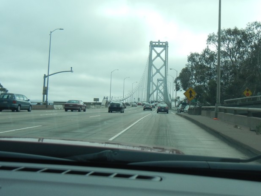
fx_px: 377
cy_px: 81
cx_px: 169
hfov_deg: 37.8
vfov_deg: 29.1
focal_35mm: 50
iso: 160
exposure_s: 1/273
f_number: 7
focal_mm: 5.4
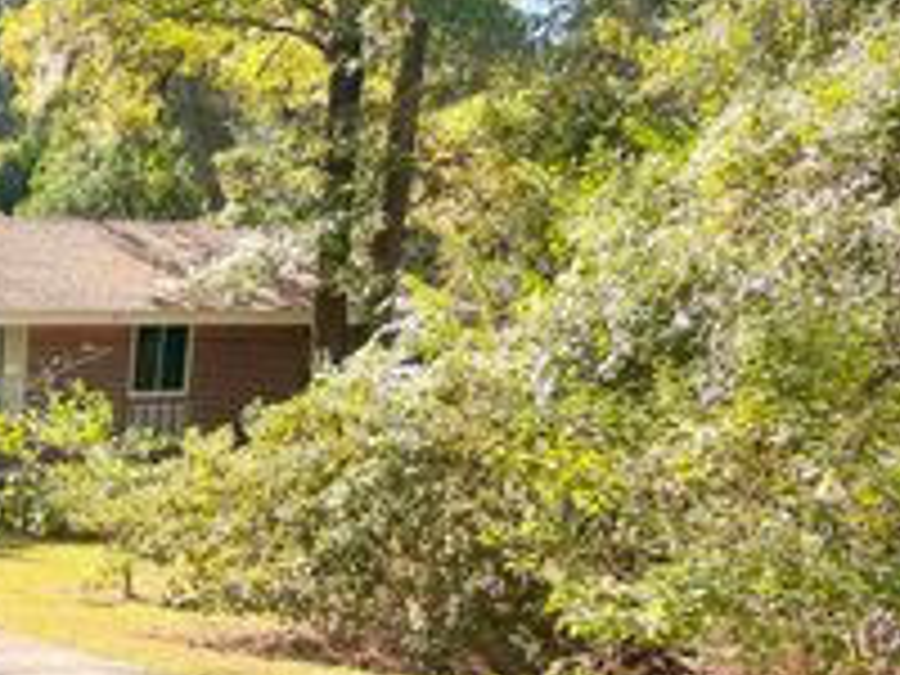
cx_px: -130
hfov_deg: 27.0
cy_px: 574
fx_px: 1690
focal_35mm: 65
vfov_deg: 22.2
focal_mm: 5.1
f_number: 1.6
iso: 50
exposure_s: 1/718
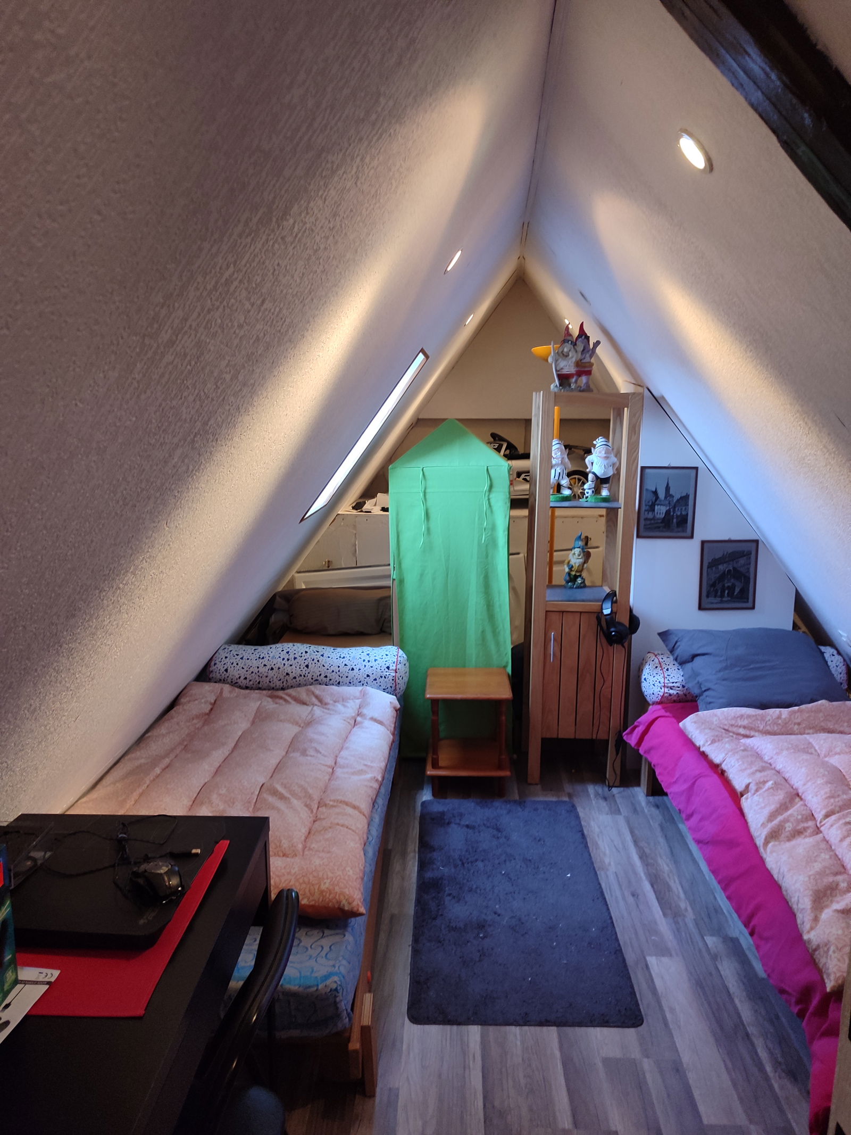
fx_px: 819
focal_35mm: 25
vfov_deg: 69.4
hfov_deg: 54.9
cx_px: 426
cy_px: 568
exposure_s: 1/33
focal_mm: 5.95
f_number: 1.89
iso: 501
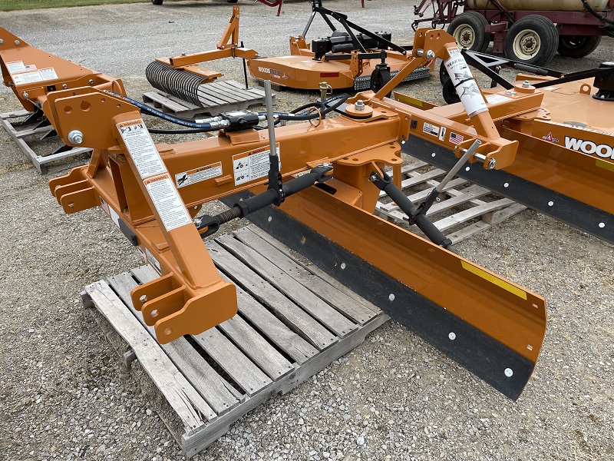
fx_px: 461
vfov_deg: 53.1
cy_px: 230
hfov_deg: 67.3
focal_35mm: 26
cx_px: 307
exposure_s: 1/1024
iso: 32
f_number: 1.6
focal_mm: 4.2
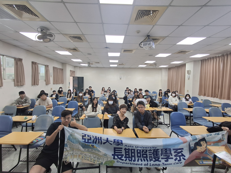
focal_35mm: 16
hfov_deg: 94.5
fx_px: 107
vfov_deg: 78.1
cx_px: 116
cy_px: 86
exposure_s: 1/40
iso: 40
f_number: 2.2
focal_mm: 1.64
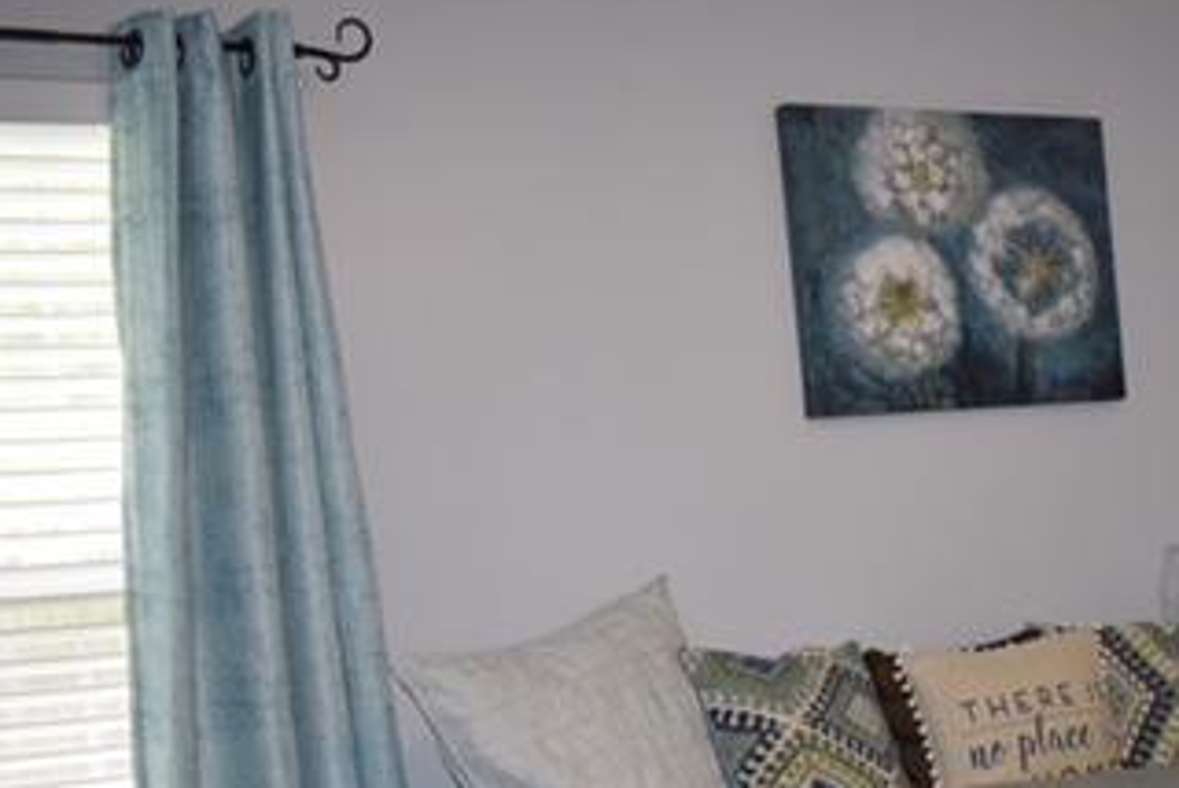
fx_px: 1770
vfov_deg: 24.4
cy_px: 703
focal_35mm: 54
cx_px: 1002
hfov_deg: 35.2
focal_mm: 18
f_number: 3.5
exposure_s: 1/60
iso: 1100
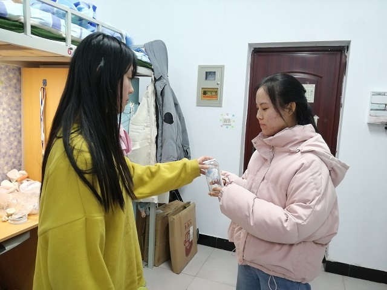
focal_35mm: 27
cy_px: 145
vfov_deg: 51.4
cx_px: 194
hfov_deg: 65.3
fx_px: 302
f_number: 1.8
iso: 500
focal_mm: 3.96
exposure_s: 1/25
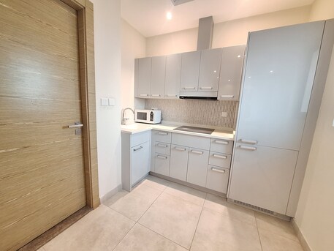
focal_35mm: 13
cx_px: 167
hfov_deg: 106.2
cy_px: 126
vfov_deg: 89.9
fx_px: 125
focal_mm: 1.74
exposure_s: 1/25
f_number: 2.2
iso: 200
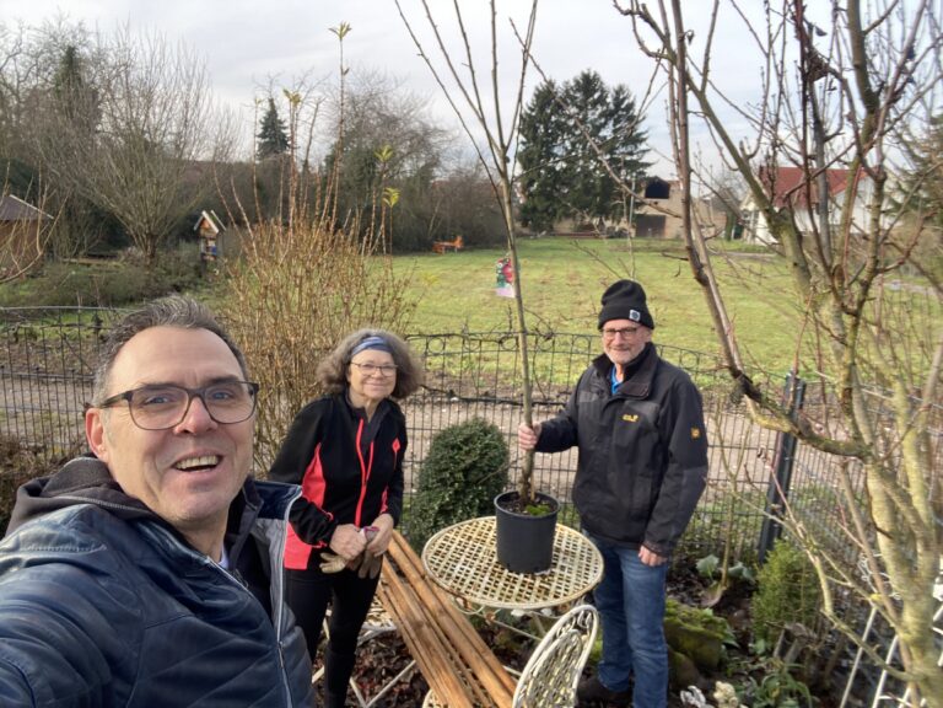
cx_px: 472
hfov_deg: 73.9
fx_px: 627
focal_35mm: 23
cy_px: 354
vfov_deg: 58.9
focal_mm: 2.71
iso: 32
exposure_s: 1/122
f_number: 2.2
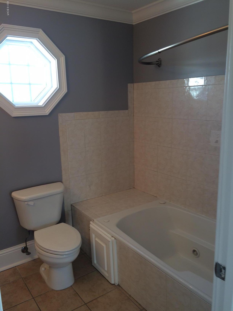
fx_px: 260
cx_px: 116
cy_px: 156
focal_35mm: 29
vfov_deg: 61.7
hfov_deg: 48.2
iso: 40
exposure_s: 1/60
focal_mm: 4.15
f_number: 2.2
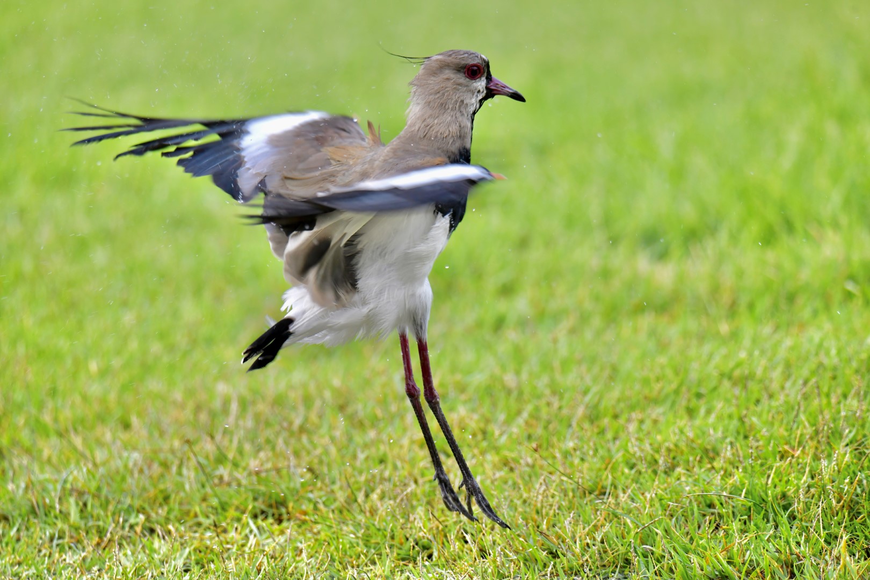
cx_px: 435
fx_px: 10149
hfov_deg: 4.9
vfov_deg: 3.3
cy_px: 290
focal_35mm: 420
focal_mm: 420
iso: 1250
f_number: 6
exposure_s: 1/800
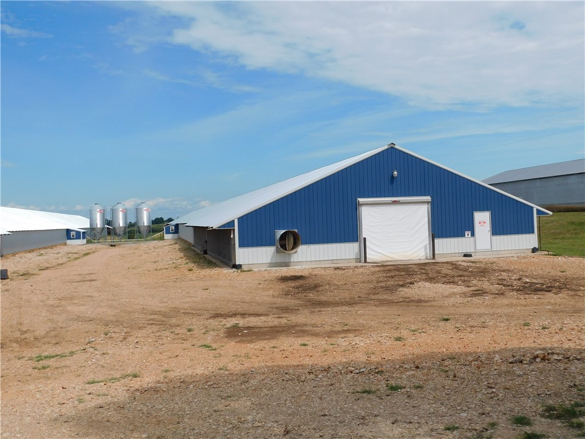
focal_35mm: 36
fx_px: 608
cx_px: 292
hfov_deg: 51.4
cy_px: 220
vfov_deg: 39.7
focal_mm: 6.3
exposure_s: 1/640
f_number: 7
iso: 125
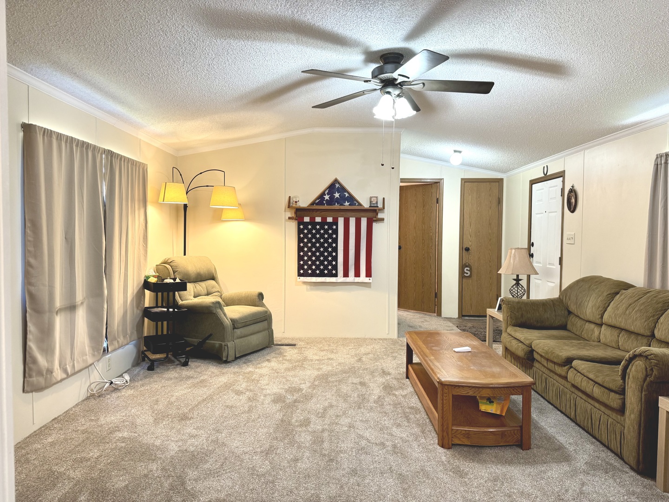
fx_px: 464
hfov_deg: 71.6
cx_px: 334
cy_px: 251
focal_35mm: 24
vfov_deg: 56.8
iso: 160
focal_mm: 6.76
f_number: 1.78
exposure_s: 1/60
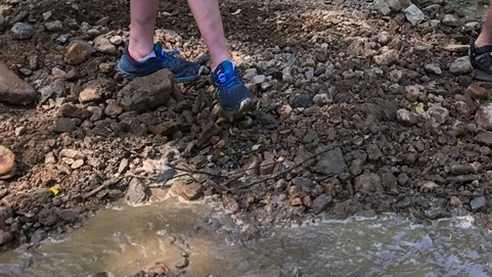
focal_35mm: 83
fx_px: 1083
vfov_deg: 13.7
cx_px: 422
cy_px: -135
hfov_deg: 25.0
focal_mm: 3.99
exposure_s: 1/342
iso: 20
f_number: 1.8
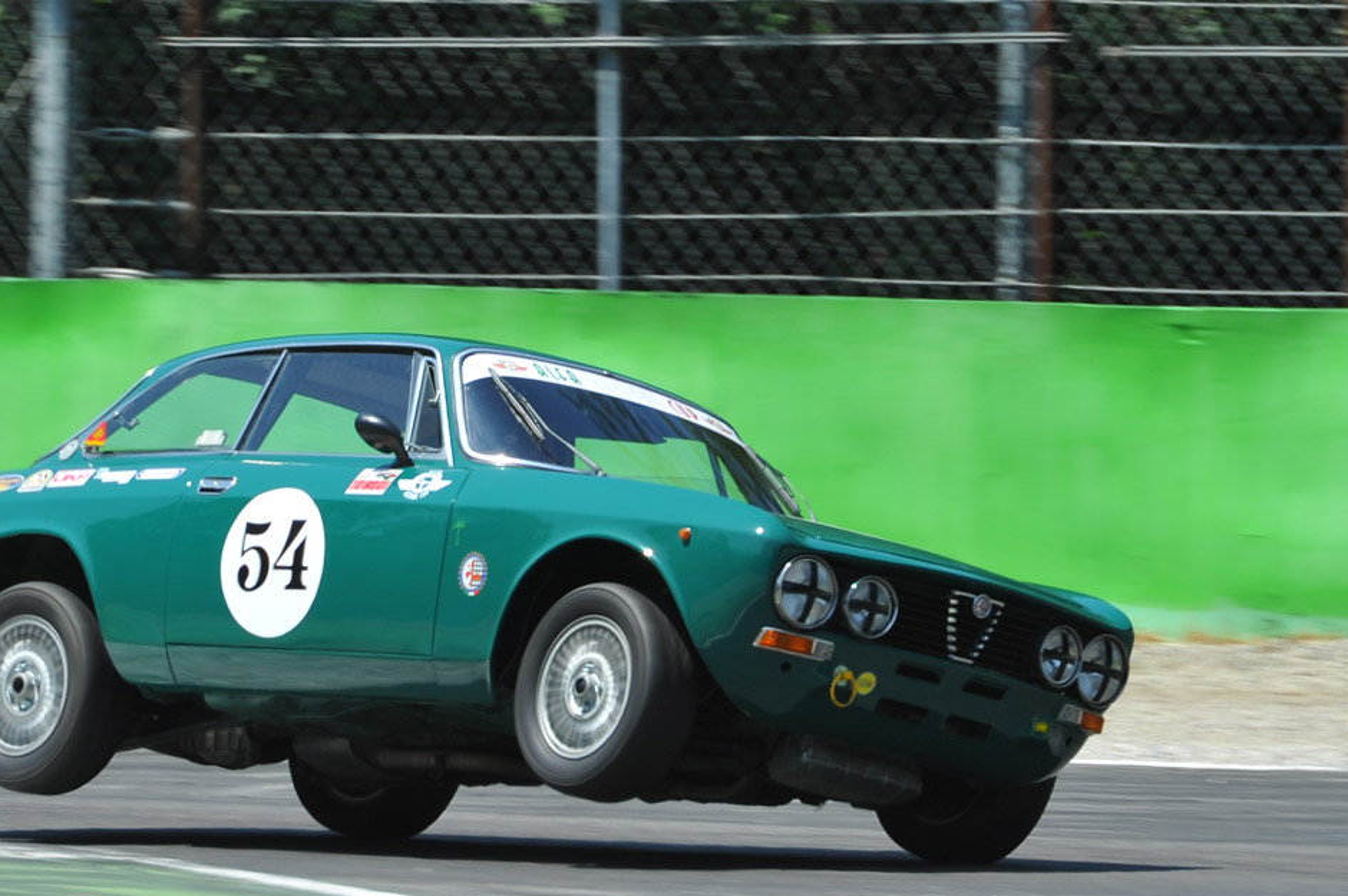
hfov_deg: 2.7
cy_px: 482
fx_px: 28732
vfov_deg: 1.8
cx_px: 512
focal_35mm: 768
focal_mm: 400
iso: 200
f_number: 10
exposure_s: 1/250
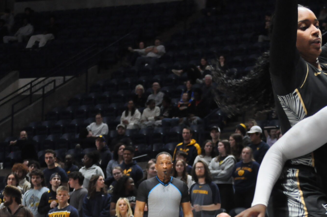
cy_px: 167
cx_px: 301
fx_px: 1424
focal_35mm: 157
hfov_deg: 13.0
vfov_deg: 8.7
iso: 1600
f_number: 4
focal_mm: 55
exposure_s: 1/400
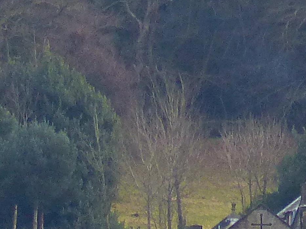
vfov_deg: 0.6
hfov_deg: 0.8
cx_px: 610
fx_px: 22810
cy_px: 269
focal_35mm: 2581
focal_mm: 108
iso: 100
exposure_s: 1/125
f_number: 3.2
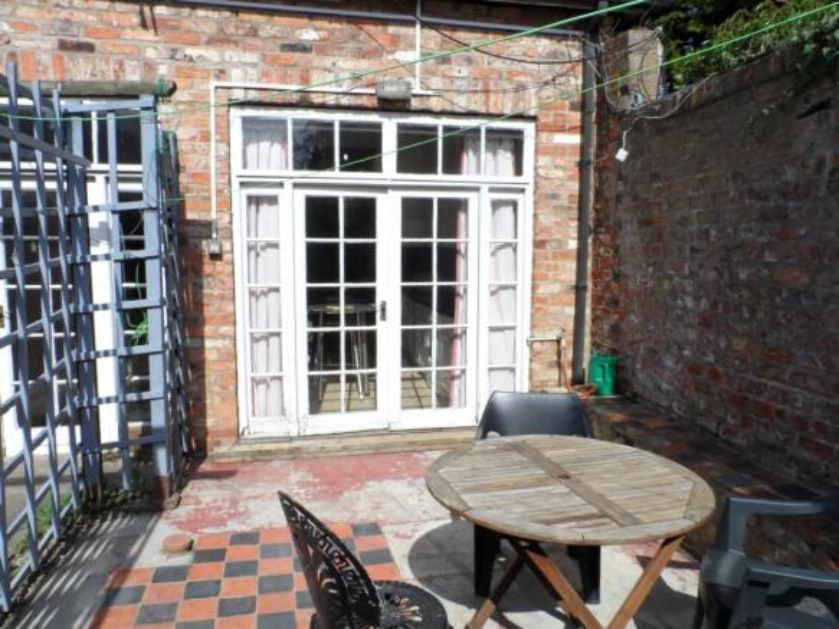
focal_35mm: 24
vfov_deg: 56.8
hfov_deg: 71.6
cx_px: 420
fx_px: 582
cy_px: 314
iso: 80
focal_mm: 4
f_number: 4.5
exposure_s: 1/500
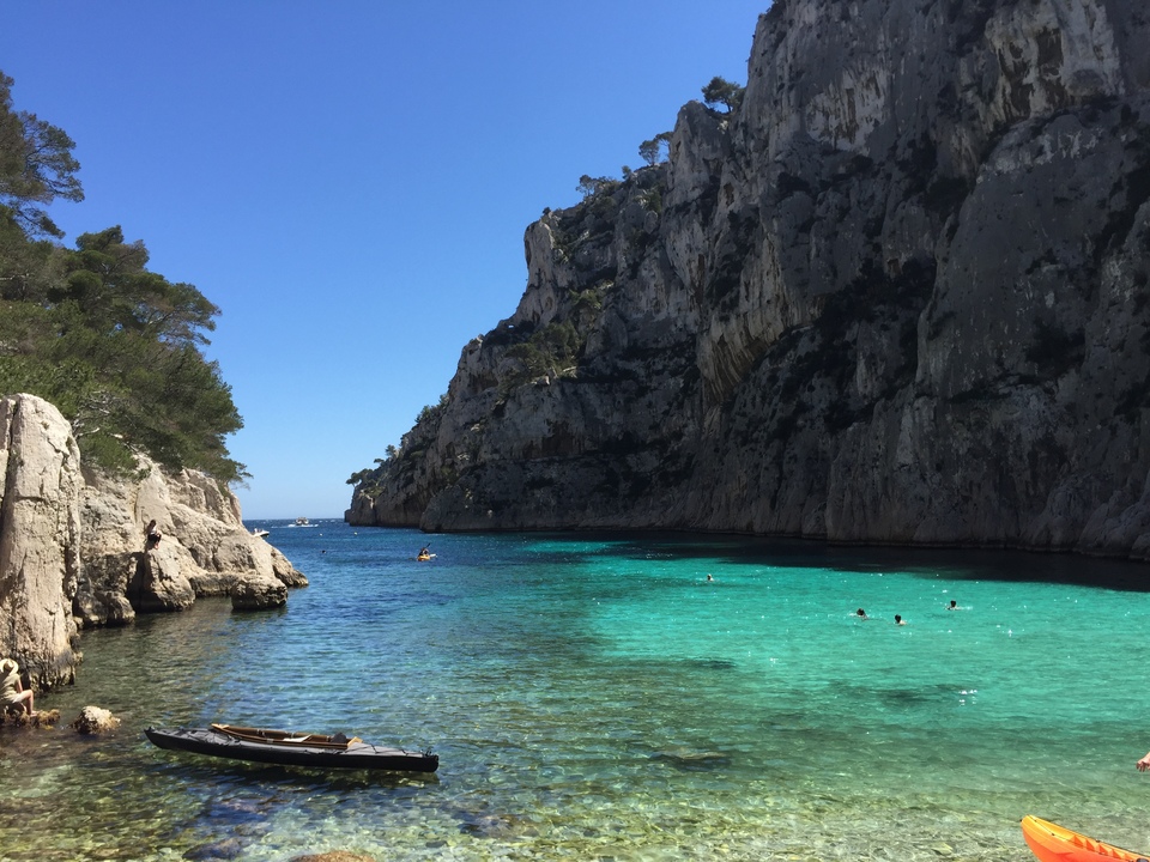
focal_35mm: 29
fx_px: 963
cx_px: 575
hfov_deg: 61.7
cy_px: 431
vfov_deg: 48.2
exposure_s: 1/1412
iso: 32
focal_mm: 4.15
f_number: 2.2
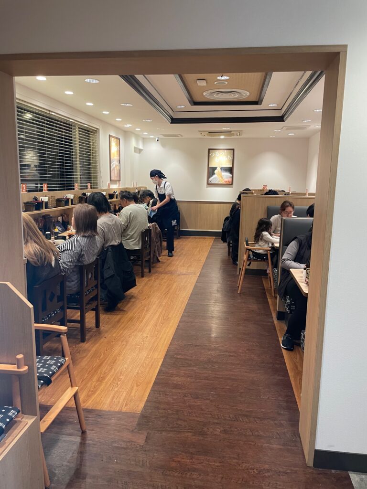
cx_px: 184
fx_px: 368
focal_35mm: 26
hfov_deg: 53.1
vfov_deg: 67.3
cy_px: 244
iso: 125
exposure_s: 1/82
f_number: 1.6
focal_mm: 4.2
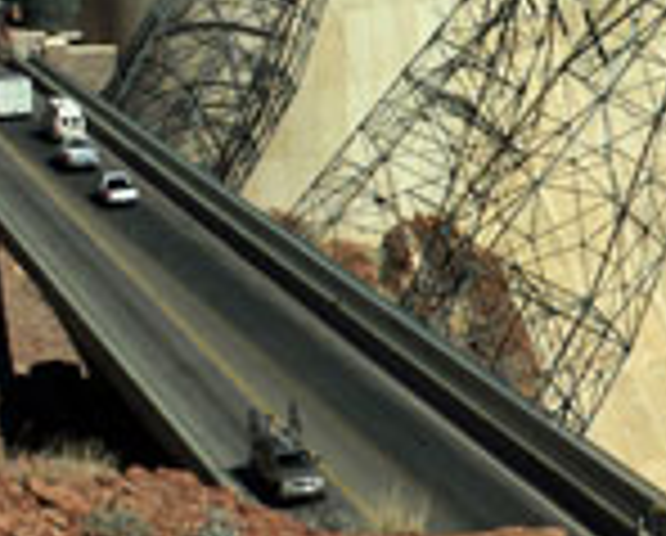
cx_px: 860
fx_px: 2429
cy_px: -61
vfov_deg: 12.4
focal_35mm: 123
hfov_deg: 14.9
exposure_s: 1/400
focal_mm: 6.3
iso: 80
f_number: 5.6
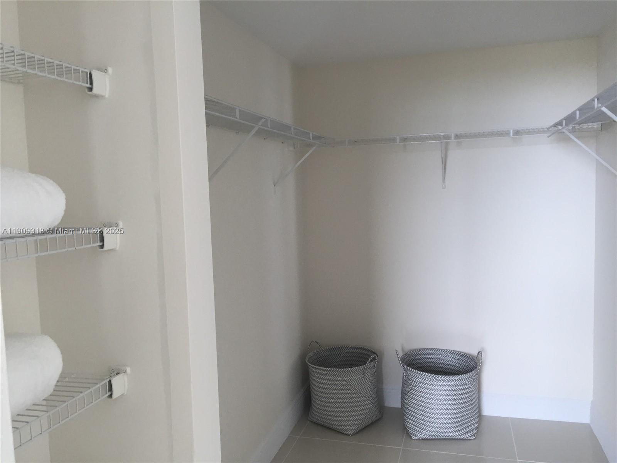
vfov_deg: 48.2
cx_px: 308
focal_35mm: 29
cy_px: 232
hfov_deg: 61.7
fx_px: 517
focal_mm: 4.15
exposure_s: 1/30
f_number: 2.2
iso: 40
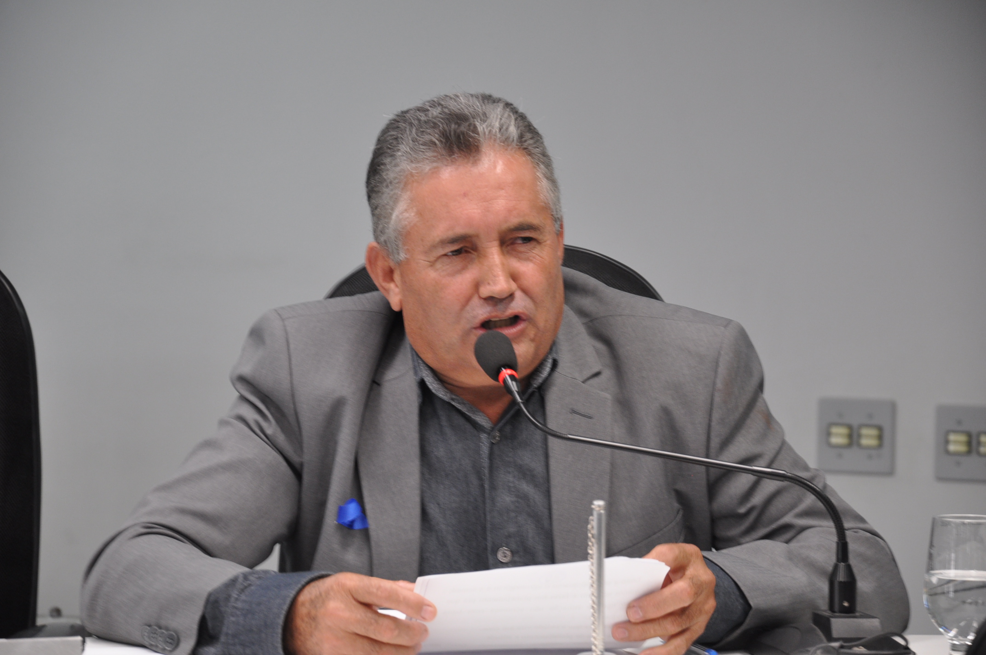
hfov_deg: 13.1
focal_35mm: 158
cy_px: 328
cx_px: 493
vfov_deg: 8.7
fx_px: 4308
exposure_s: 1/30
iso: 640
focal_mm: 105
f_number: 5.6
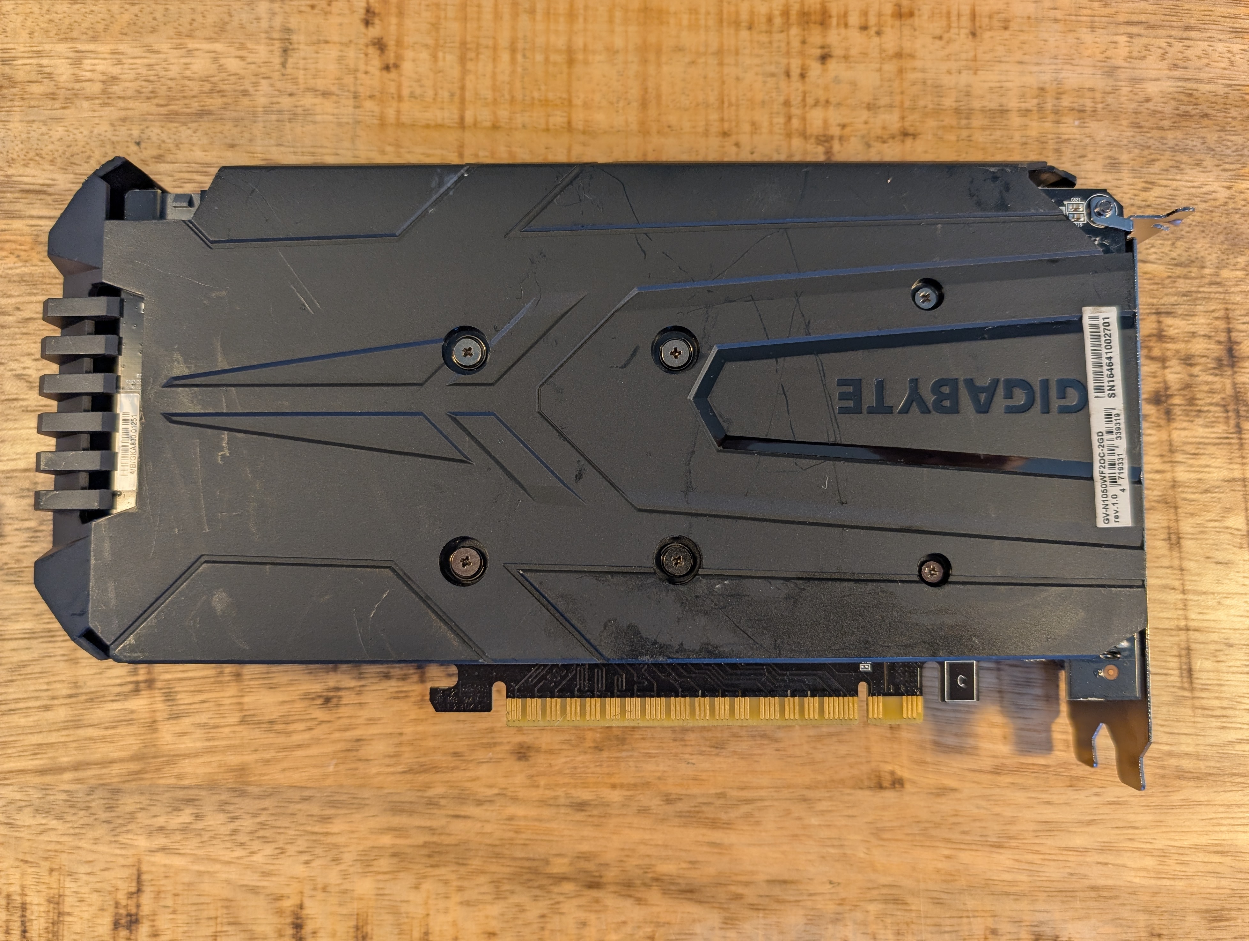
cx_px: 641
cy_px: 472
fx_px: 903
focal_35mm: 25
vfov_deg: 55.0
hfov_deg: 69.3
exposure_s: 1/100
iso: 119
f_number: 1.68
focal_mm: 6.9
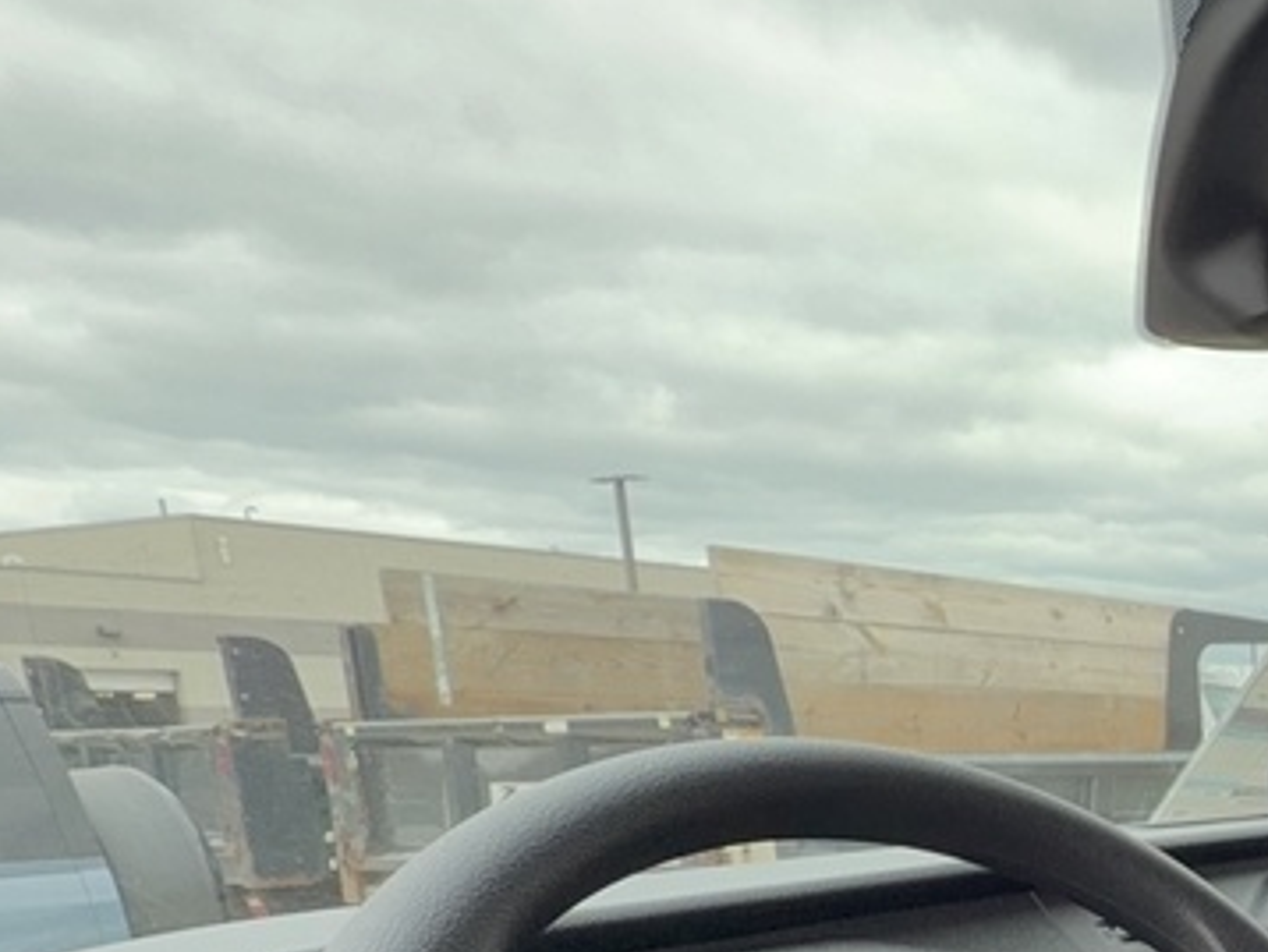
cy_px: 1002
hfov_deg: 34.2
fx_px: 1466
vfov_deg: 32.4
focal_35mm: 40
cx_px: 1626
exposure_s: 1/87
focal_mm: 2.22
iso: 32
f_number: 2.2
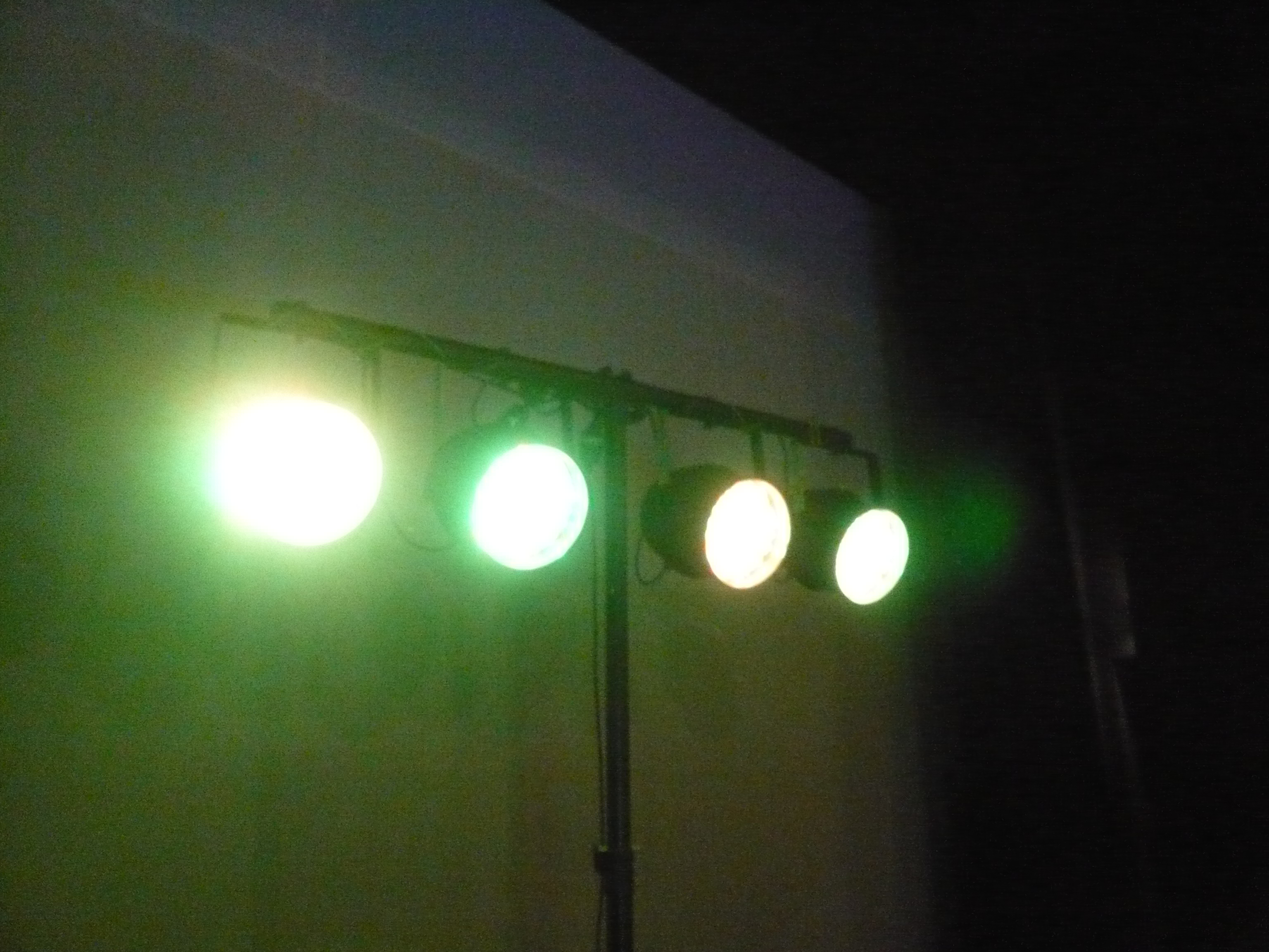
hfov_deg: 63.4
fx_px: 1026
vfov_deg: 49.7
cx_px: 634
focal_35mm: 28
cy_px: 476
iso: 800
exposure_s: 1/13
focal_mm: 4.6
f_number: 2.8
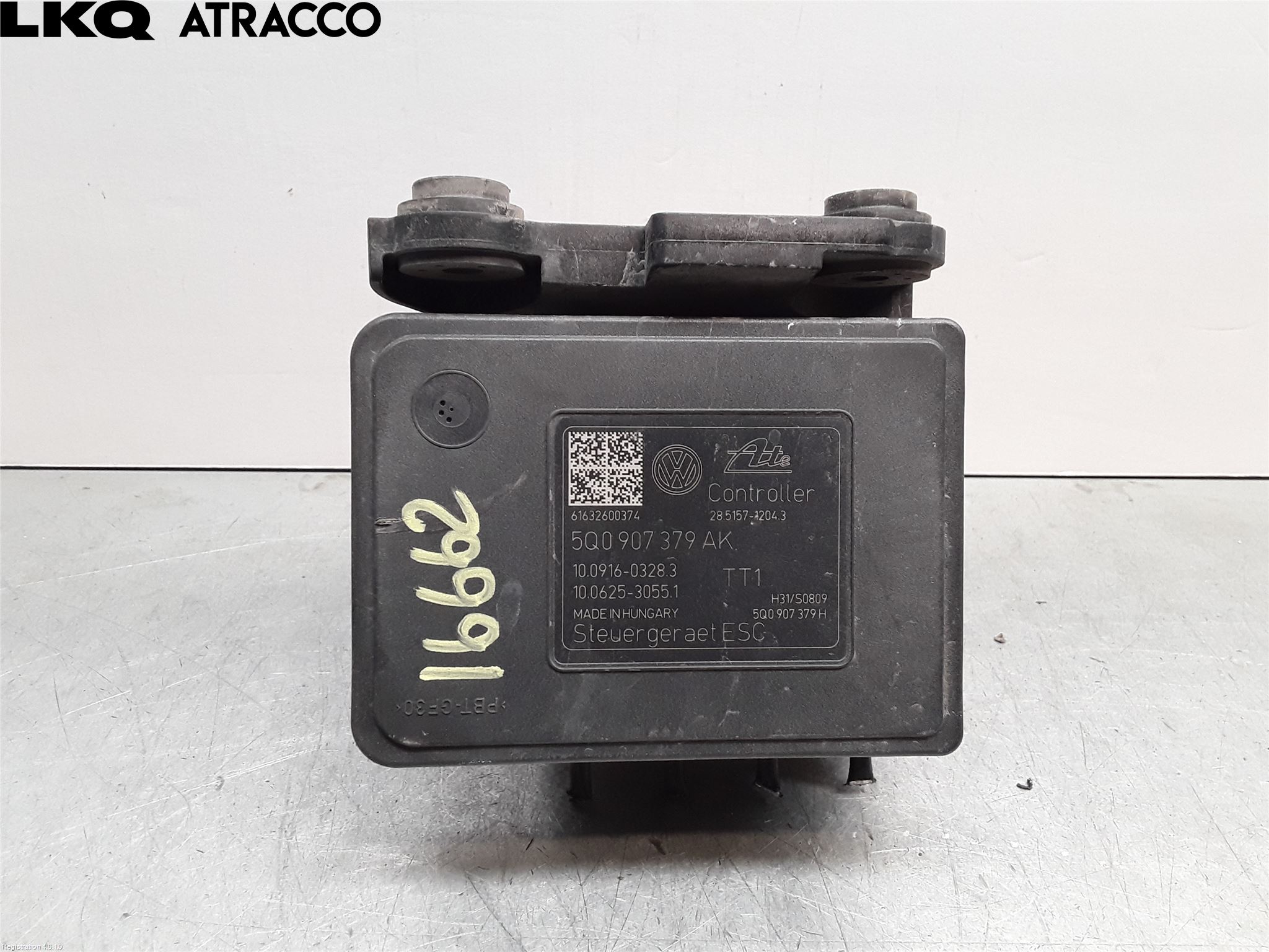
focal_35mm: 28
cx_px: 634
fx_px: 1026
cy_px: 476
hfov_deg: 63.4
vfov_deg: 49.7
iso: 80
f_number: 1.9
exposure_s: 1/50
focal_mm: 2.91
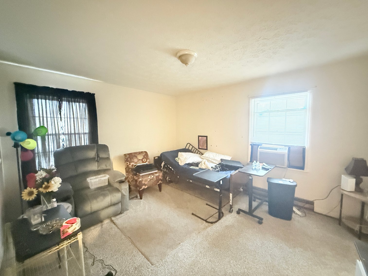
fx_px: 149
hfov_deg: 102.1
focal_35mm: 14
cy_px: 138
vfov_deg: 85.7
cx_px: 184
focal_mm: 2.22
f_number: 2.2
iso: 3200
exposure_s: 1/15
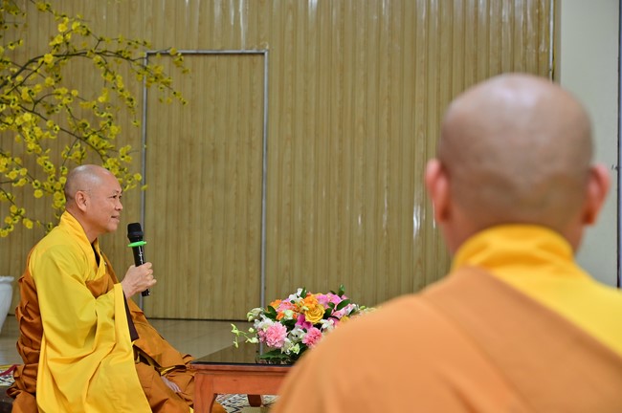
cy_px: 206
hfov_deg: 26.0
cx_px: 311
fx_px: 1346
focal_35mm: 78
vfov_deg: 17.5
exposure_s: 1/200
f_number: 5.6
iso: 1600
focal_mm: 78
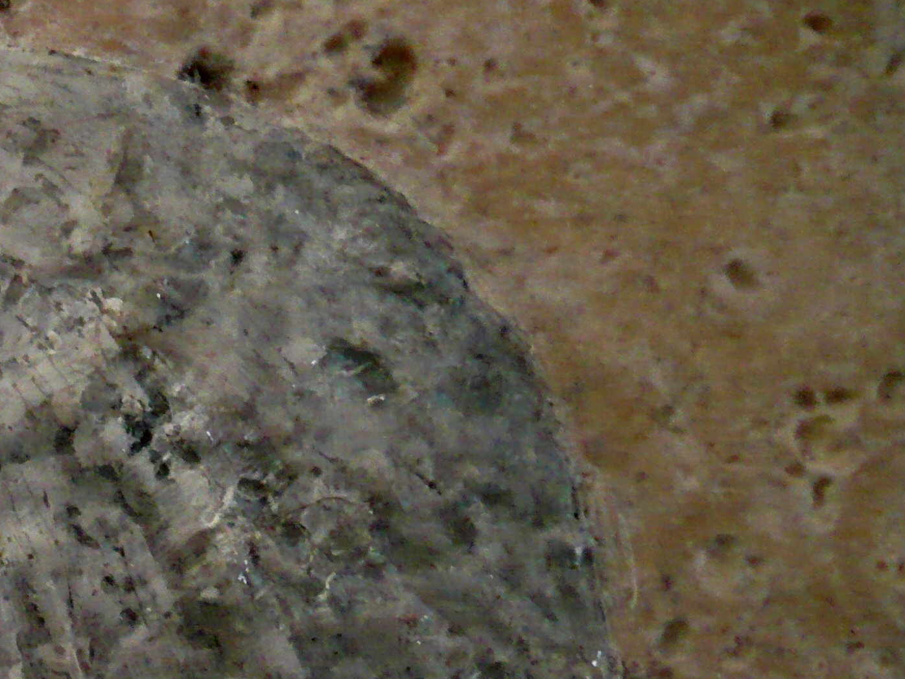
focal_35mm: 77
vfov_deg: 18.6
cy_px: 697
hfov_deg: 23.9
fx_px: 2013
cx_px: -57
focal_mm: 5.8
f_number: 2.8
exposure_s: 1/30
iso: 200
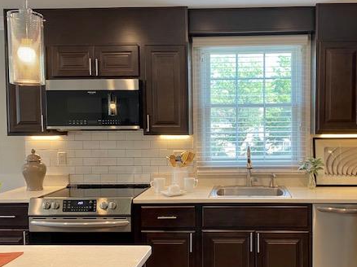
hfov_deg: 48.3
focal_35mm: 38
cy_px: 147
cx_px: 232
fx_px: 392
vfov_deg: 37.6
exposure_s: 1/60
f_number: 1.8
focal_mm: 4.25
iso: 80
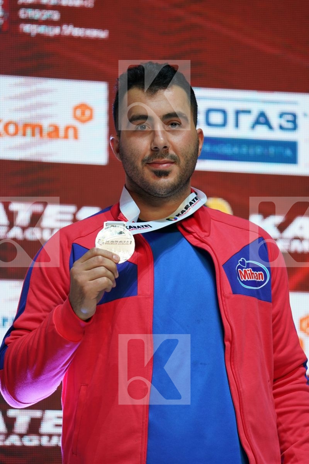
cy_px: 232
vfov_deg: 6.9
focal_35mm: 300
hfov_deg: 4.6
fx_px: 3862
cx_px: 154
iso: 320
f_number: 2.8
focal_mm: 200
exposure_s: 1/250
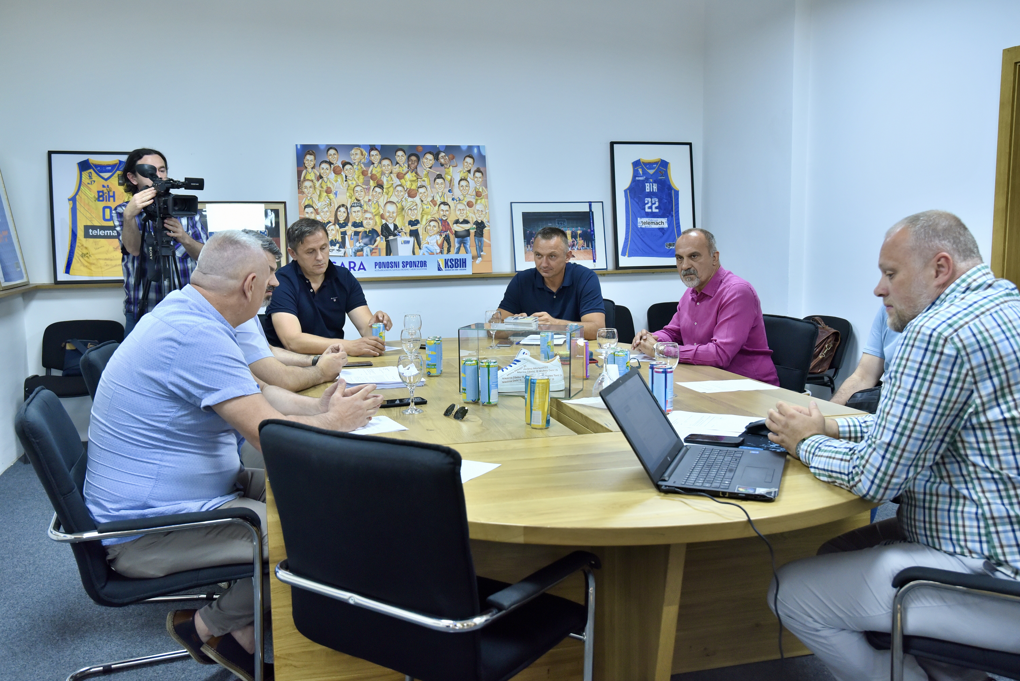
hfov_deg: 55.8
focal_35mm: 34
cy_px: 340
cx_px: 510
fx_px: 964
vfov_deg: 38.9
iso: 1600
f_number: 5
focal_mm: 34
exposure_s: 1/100
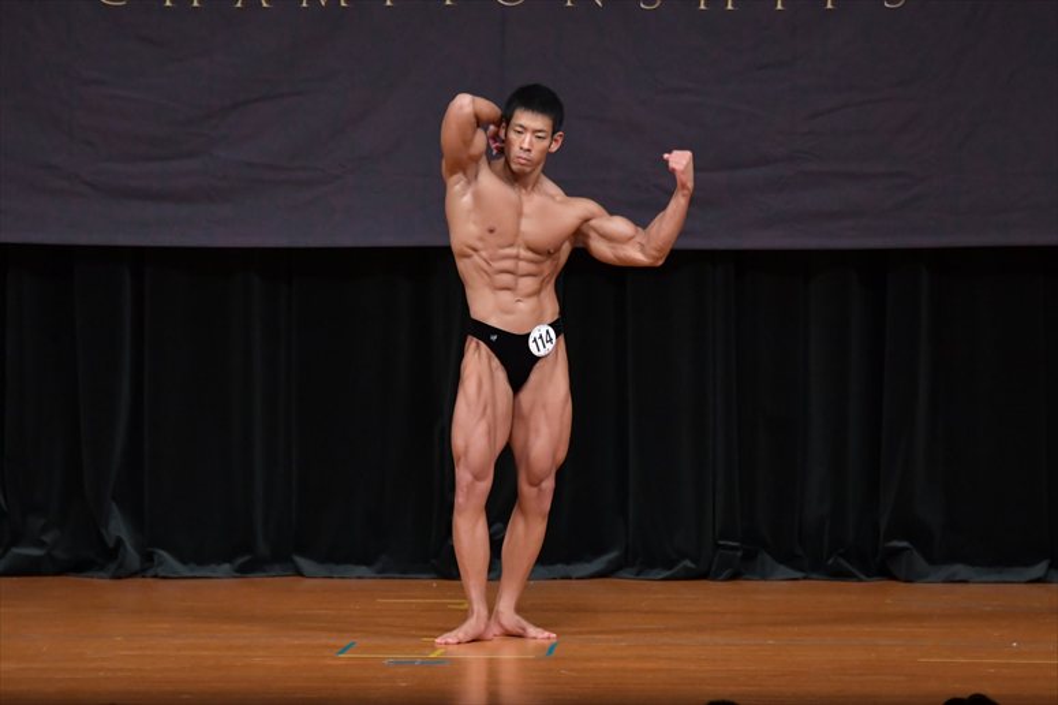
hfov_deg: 7.6
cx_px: 529
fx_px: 7931
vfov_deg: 5.1
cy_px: 352
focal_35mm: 270
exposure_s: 1/400
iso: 4000
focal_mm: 180
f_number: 5.6
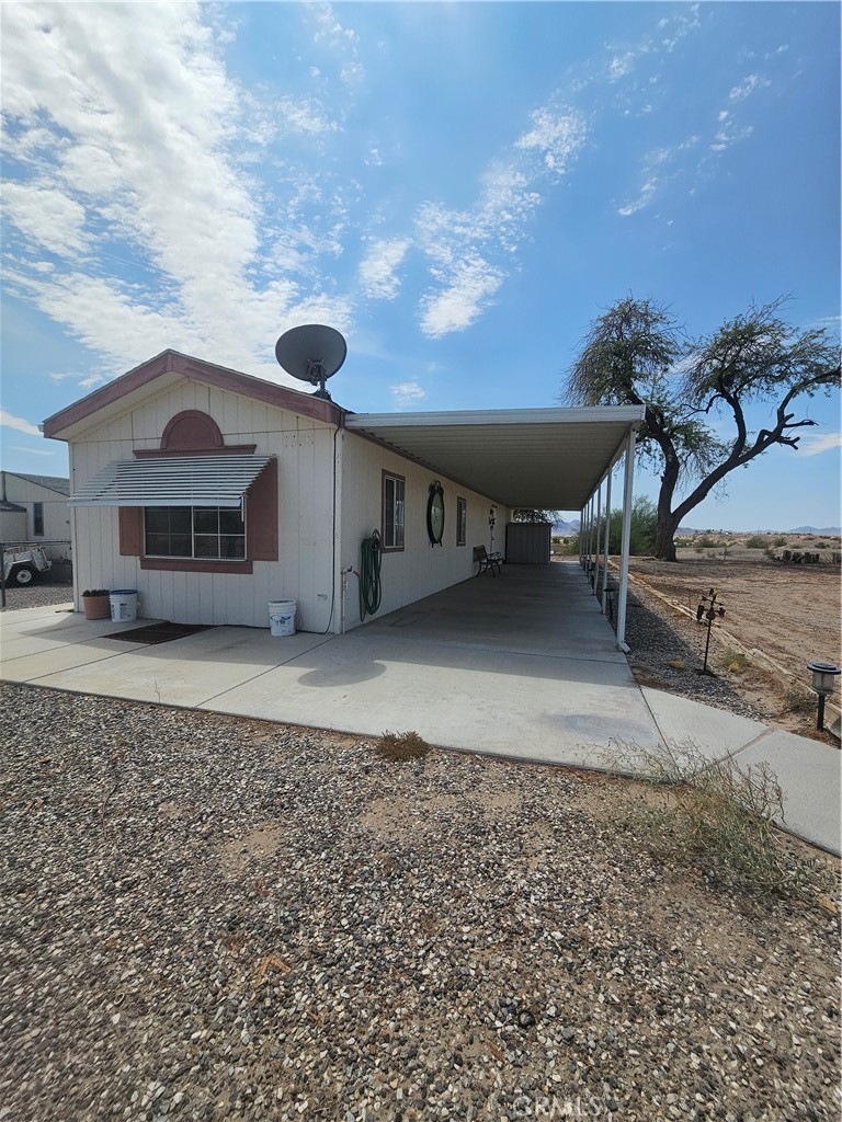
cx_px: 421
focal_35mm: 13
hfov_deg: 89.9
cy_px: 561
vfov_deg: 106.2
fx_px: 422
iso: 50
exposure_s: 1/5007
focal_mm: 2.2
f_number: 2.2
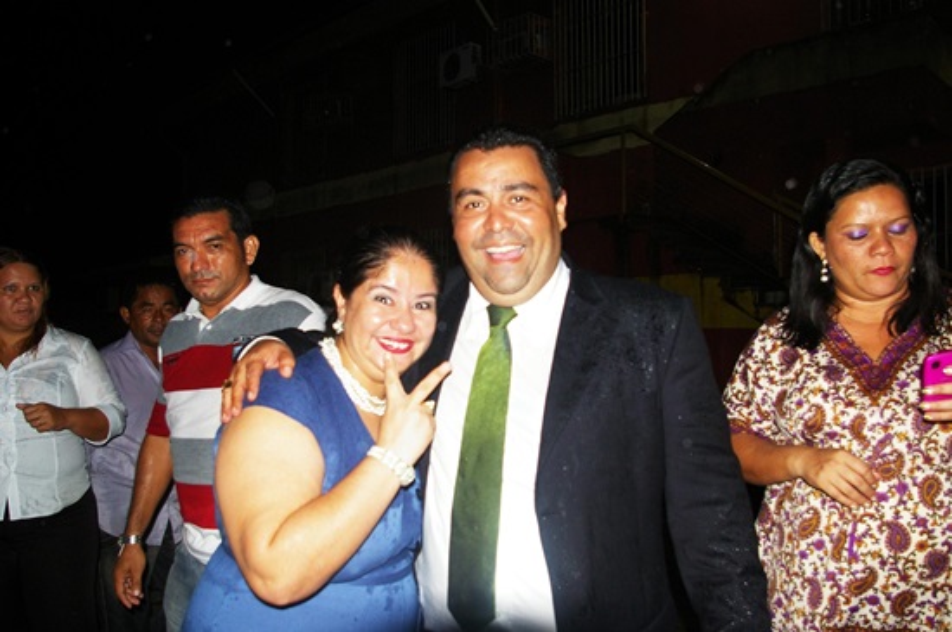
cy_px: 316
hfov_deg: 59.6
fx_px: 832
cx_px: 476
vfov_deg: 41.6
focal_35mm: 32
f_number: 5.6
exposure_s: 1/30
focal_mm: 21
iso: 800
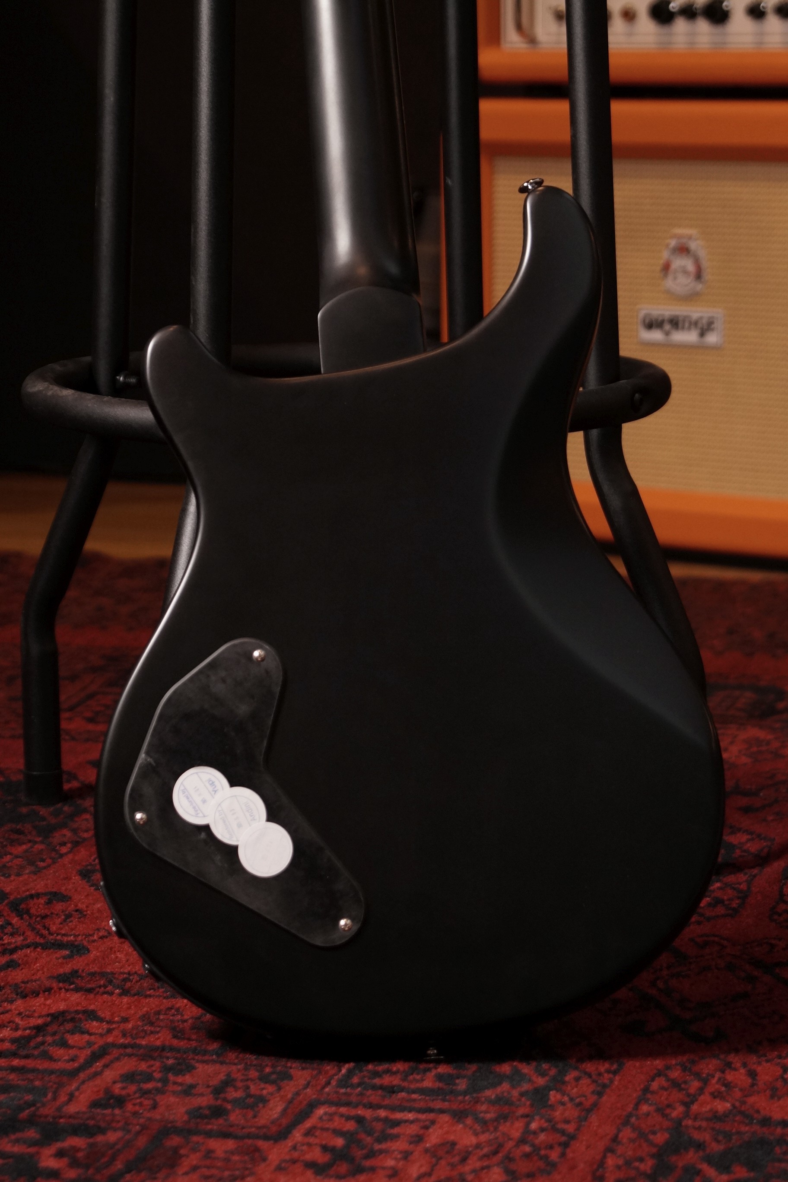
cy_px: 591
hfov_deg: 13.0
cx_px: 394
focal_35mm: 105
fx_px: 3447
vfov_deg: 19.5
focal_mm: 70
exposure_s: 1/100
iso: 800
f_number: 5
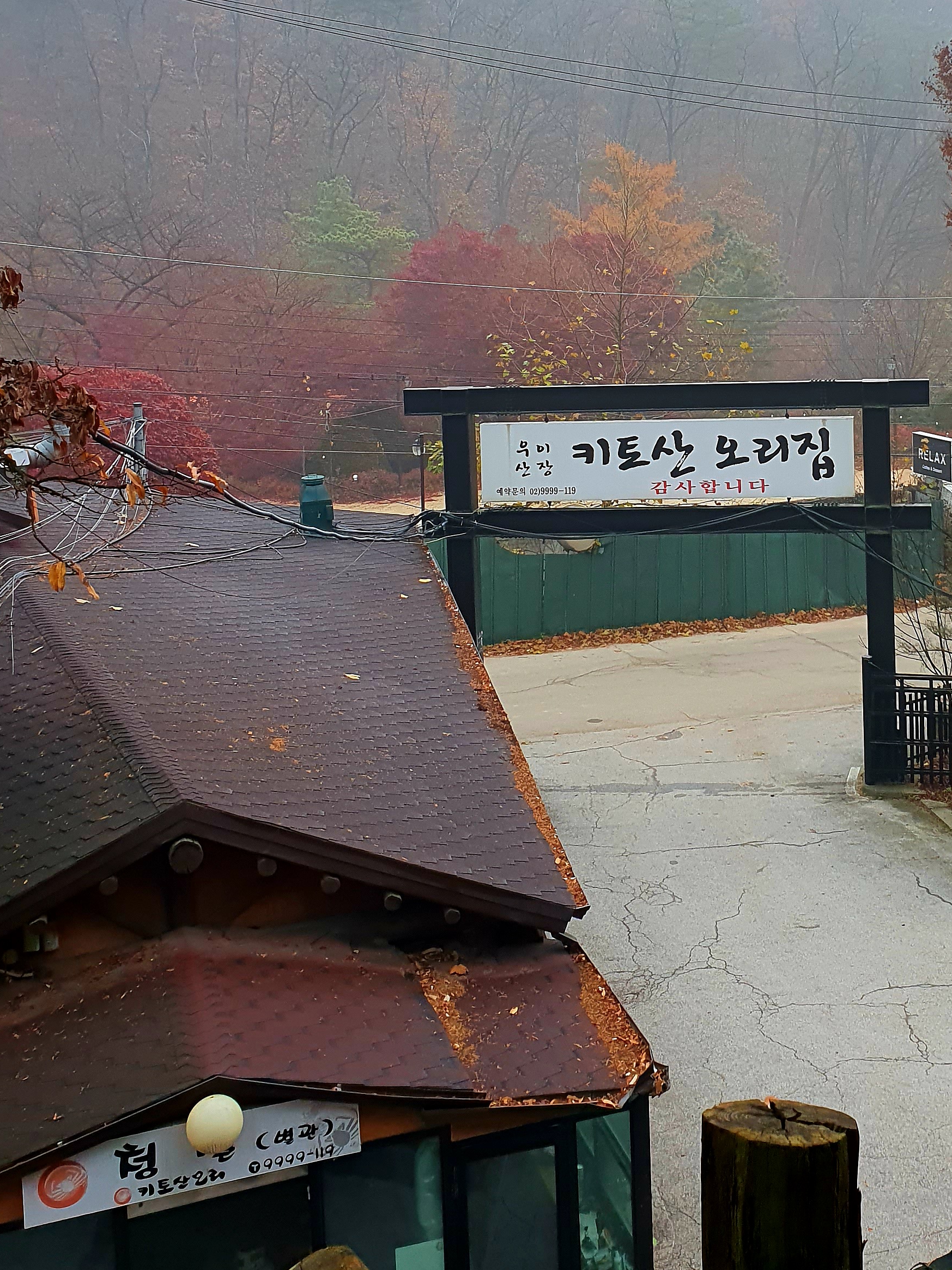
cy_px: 364
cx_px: 731
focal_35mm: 45
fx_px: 1650
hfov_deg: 31.5
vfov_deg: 41.2
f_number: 2.4
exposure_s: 1/120
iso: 50
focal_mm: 4.32
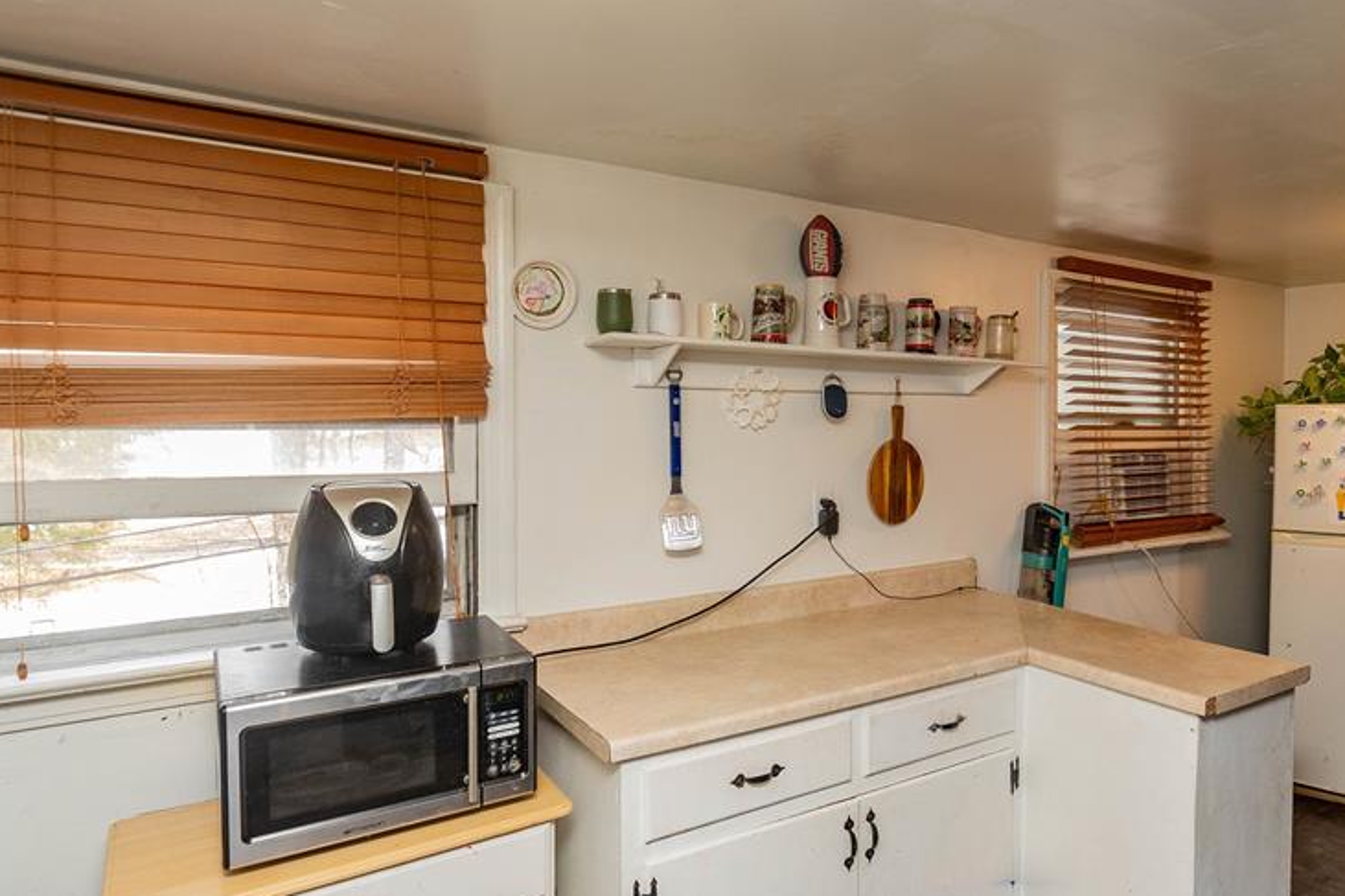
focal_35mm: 21
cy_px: 534
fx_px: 784
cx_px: 867
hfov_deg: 79.2
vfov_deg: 59.0
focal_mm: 10
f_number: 5.6
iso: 1000
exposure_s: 1/60
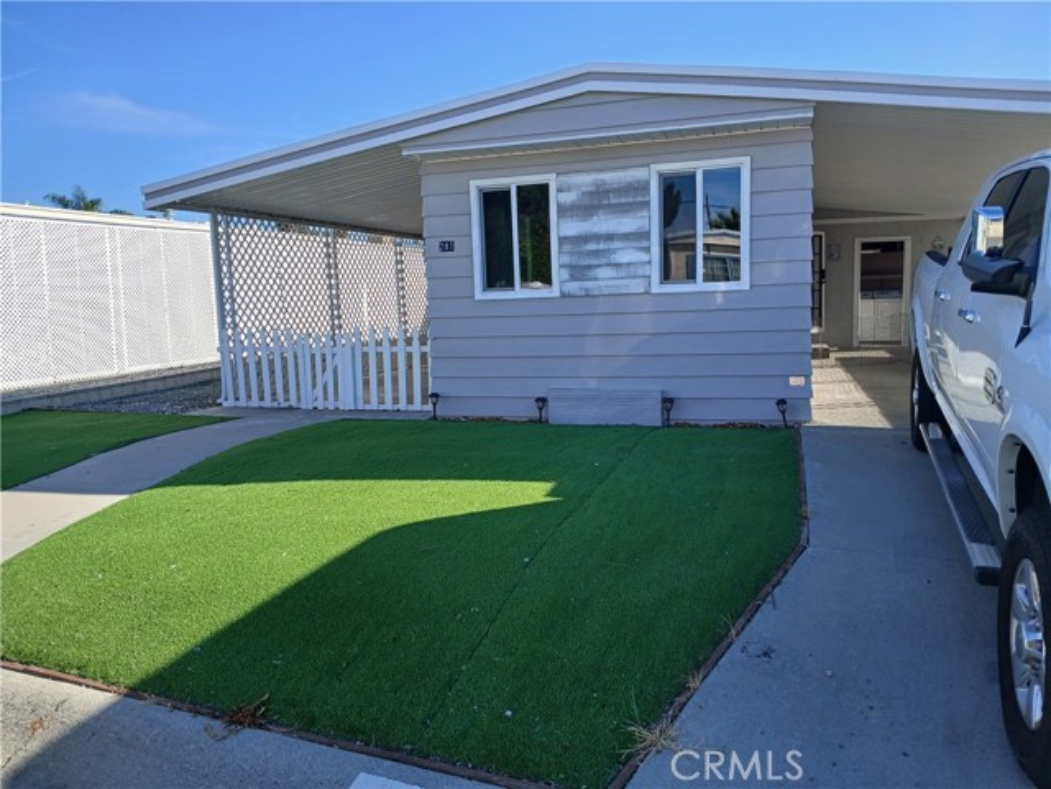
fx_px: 789
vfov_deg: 53.1
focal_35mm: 26
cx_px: 526
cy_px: 394
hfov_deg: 67.3
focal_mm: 3.98
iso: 20
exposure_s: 1/383
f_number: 1.8
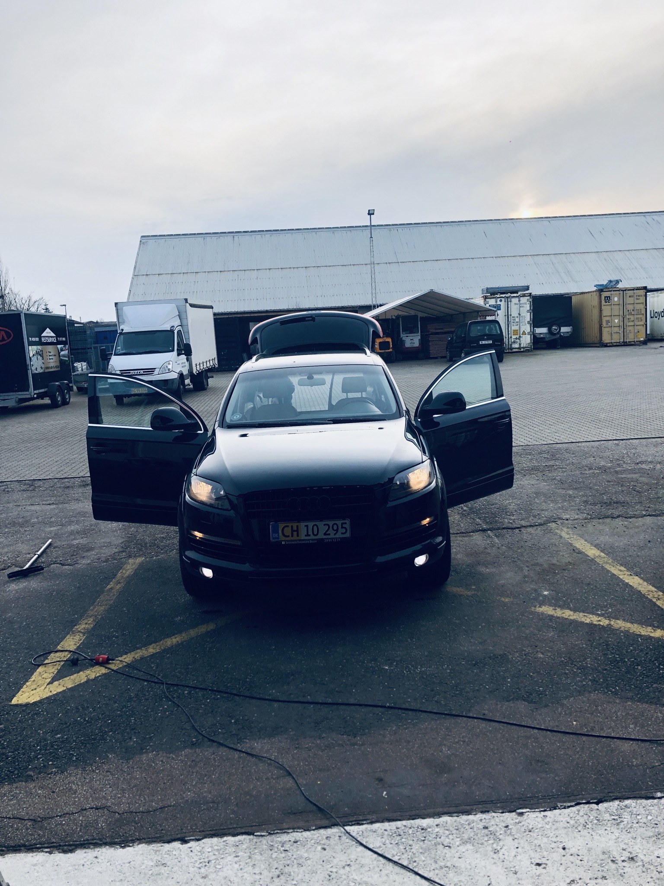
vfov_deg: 63.4
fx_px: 716
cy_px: 443
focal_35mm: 28
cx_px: 332
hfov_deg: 49.7
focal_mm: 3.99
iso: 20
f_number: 1.8
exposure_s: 1/615
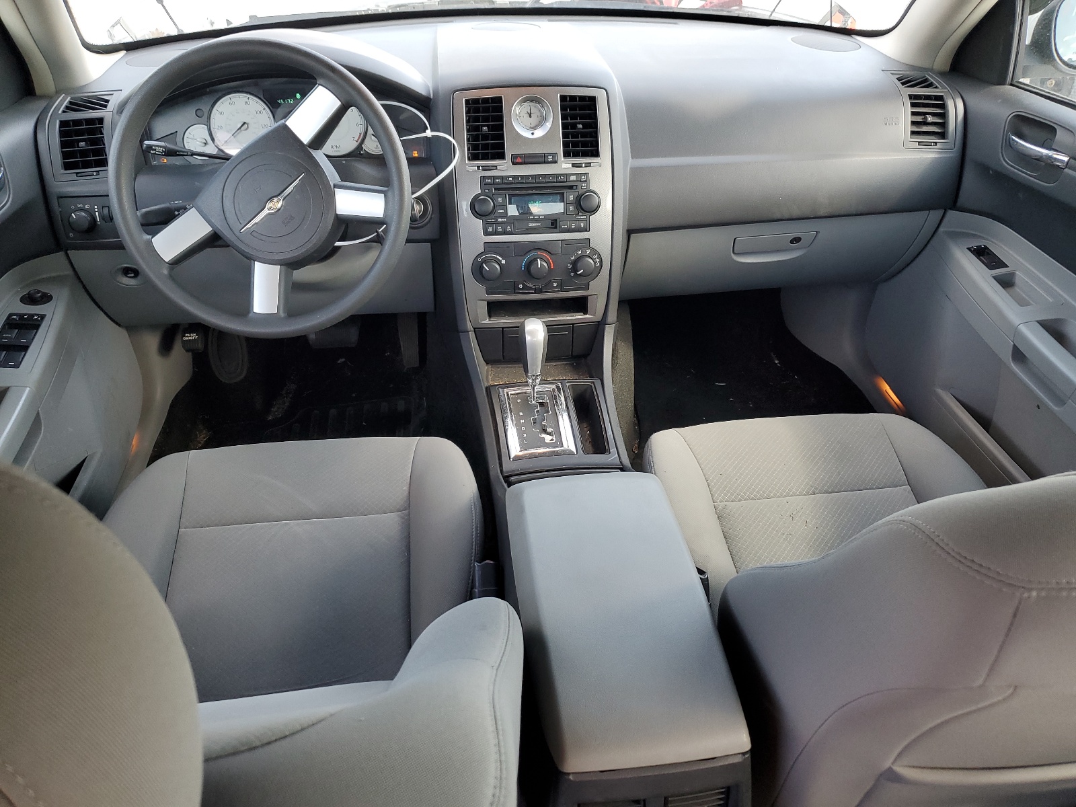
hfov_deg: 67.3
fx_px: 808
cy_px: 404
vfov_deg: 53.1
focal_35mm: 26
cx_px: 538
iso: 73
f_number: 1.5
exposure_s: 1/120
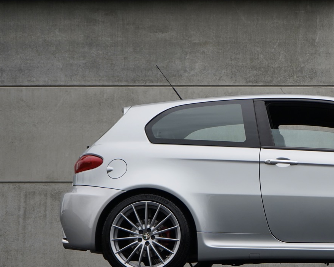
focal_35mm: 121
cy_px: 196
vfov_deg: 12.7
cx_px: 333
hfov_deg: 15.6
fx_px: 1196
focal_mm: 59
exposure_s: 1/160
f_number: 5
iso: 400
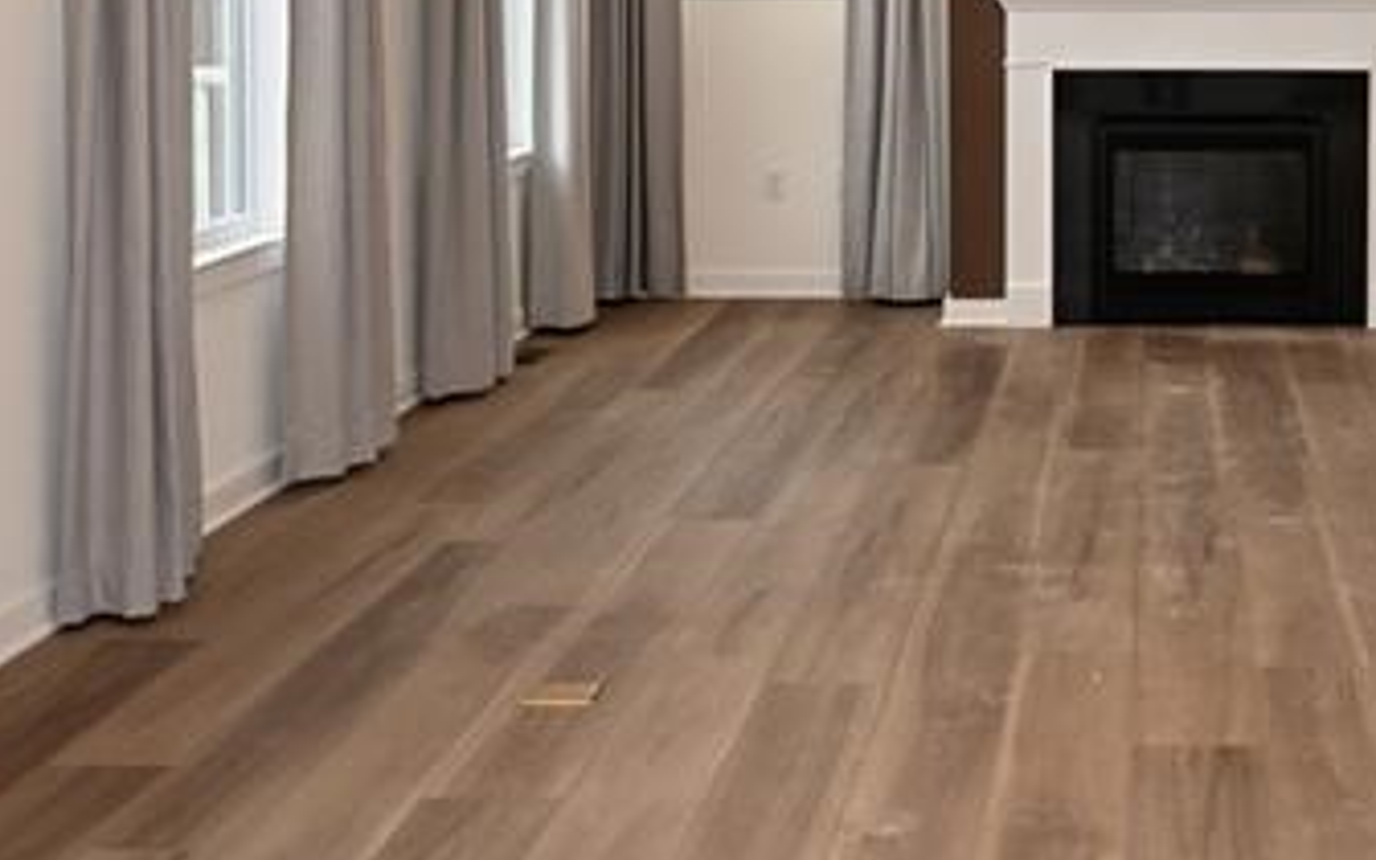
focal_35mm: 53
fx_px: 1981
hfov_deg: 36.7
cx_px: 1138
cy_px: -10
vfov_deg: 23.4
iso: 320
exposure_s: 1/60
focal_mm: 14.5
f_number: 4
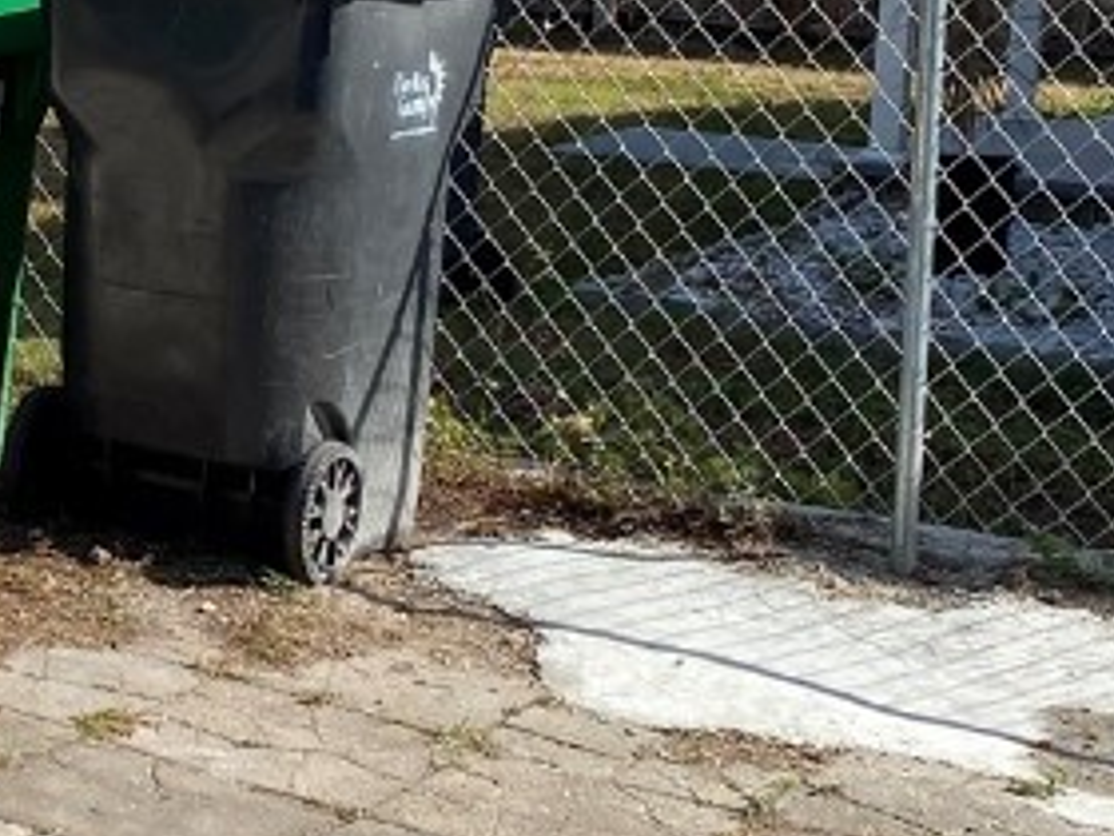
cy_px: 88
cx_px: -346
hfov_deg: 19.1
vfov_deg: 15.4
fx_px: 3057
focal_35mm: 95
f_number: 1.8
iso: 32
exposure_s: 1/2967
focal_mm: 4.25
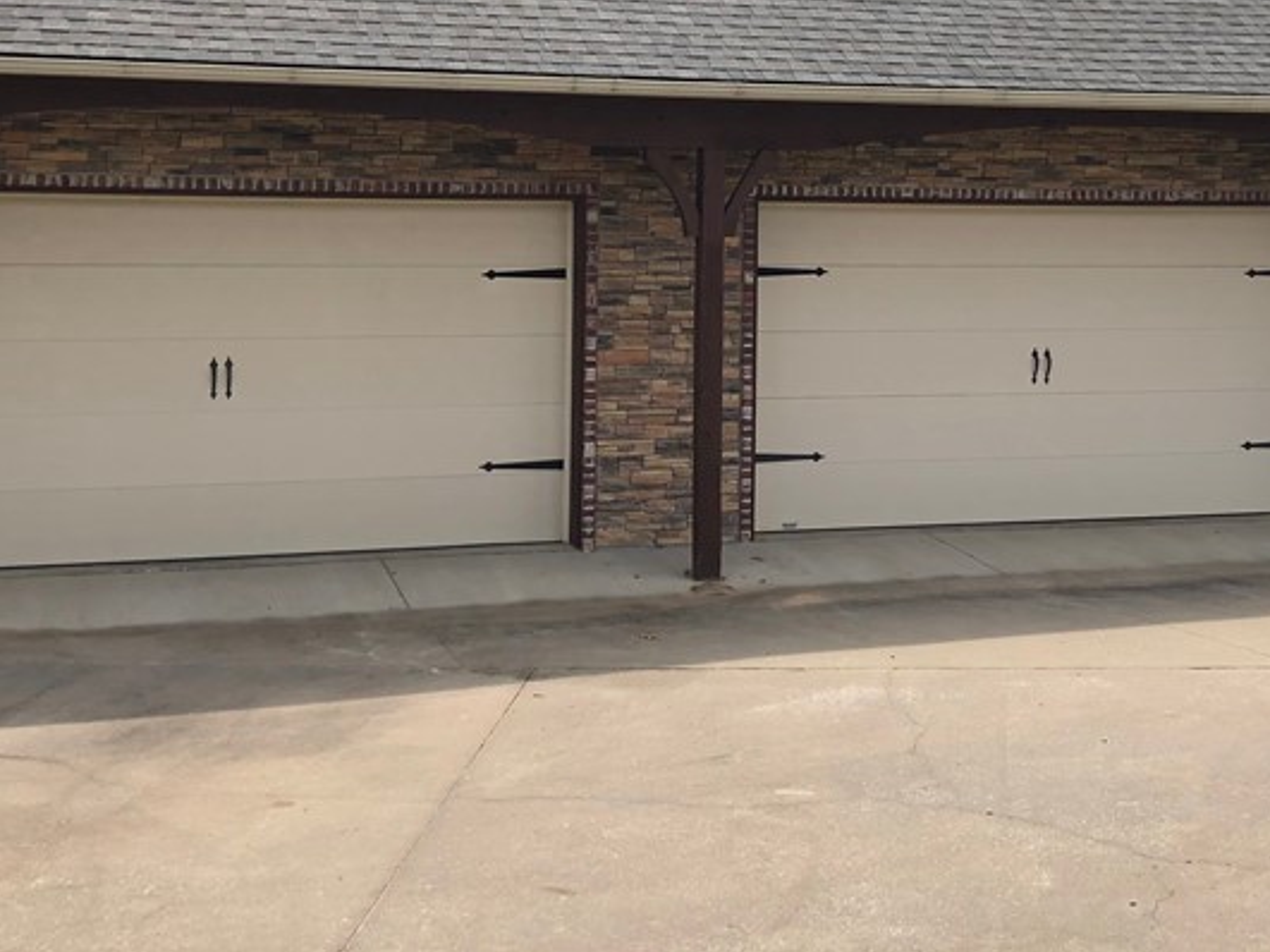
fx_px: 1981
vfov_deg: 26.8
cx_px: 686
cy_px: 285
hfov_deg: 35.5
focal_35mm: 54
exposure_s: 1/1263
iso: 20
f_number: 1.8
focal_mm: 3.99
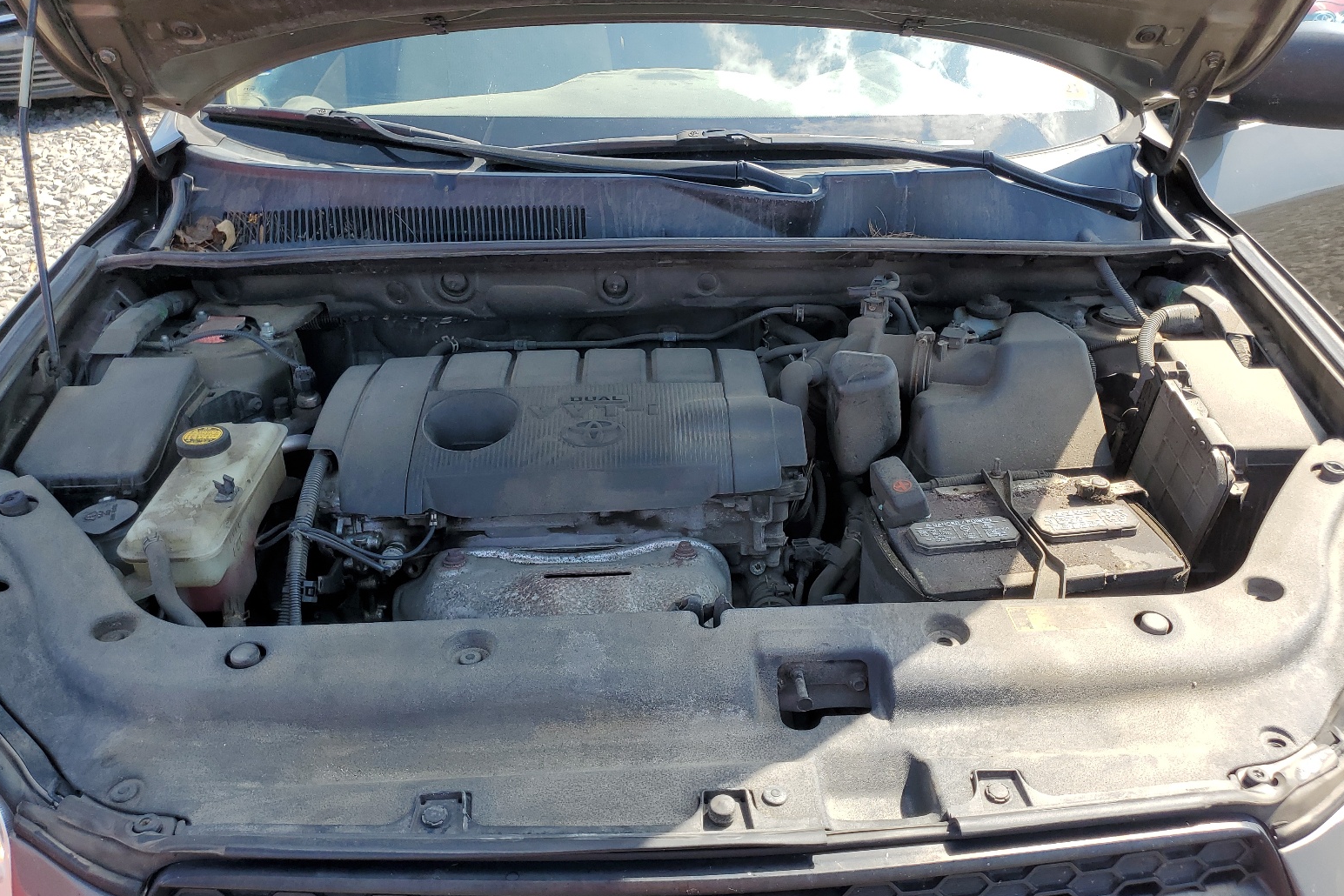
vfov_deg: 46.4
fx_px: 1045
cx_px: 693
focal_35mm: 28
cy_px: 439
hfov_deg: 65.5
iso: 50
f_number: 1.5
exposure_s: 1/833
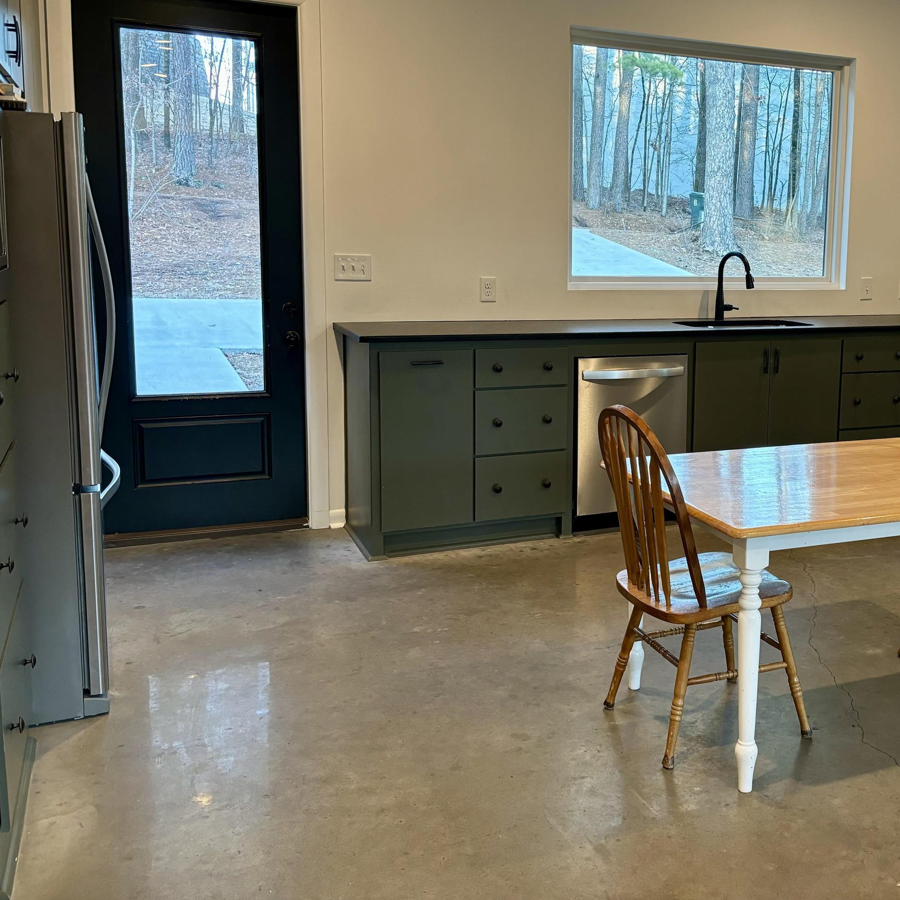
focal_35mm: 36
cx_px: 676
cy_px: 373
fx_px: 1059
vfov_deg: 45.9
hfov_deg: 44.5
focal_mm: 5.96
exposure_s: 1/60
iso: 200
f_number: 1.6
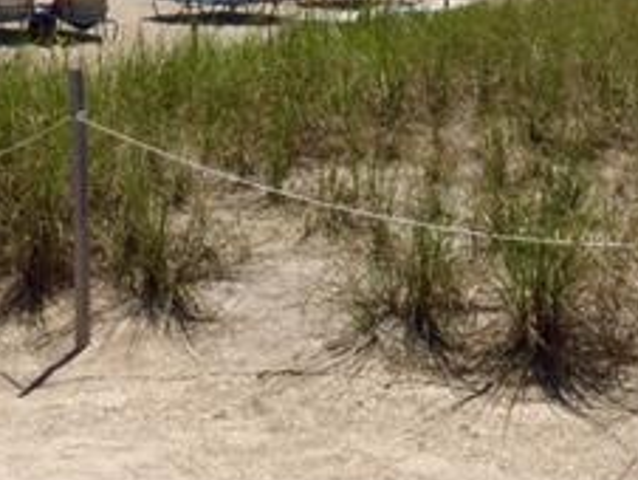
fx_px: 1513
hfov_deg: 23.7
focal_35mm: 82
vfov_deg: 17.3
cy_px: -76
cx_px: 440
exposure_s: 1/3968
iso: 32
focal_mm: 4.15
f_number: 2.2
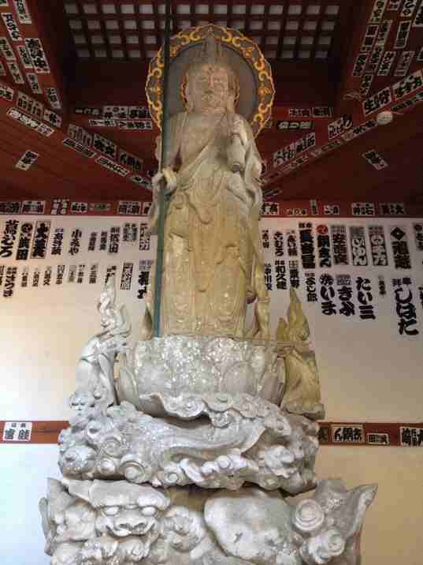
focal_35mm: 35
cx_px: 212
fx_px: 570
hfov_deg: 40.7
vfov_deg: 52.6
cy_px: 282
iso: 250
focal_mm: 4.28
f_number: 2.4
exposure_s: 1/20
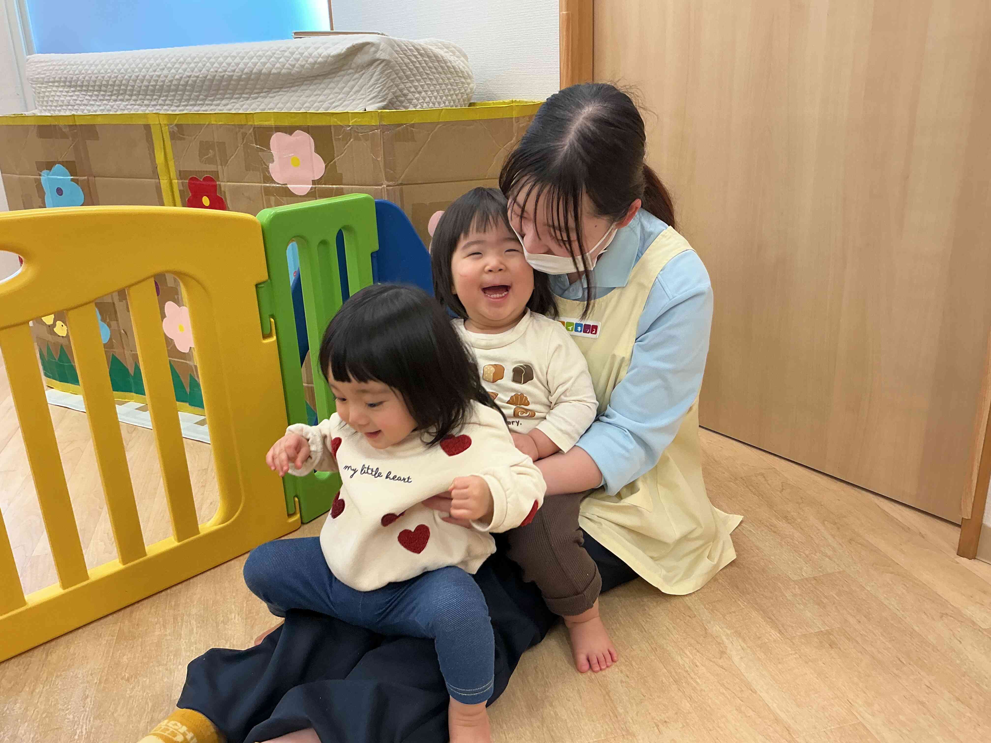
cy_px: 372
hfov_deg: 61.7
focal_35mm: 29
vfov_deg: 48.2
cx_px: 496
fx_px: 830
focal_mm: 3
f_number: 1.8
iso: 64
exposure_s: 1/120
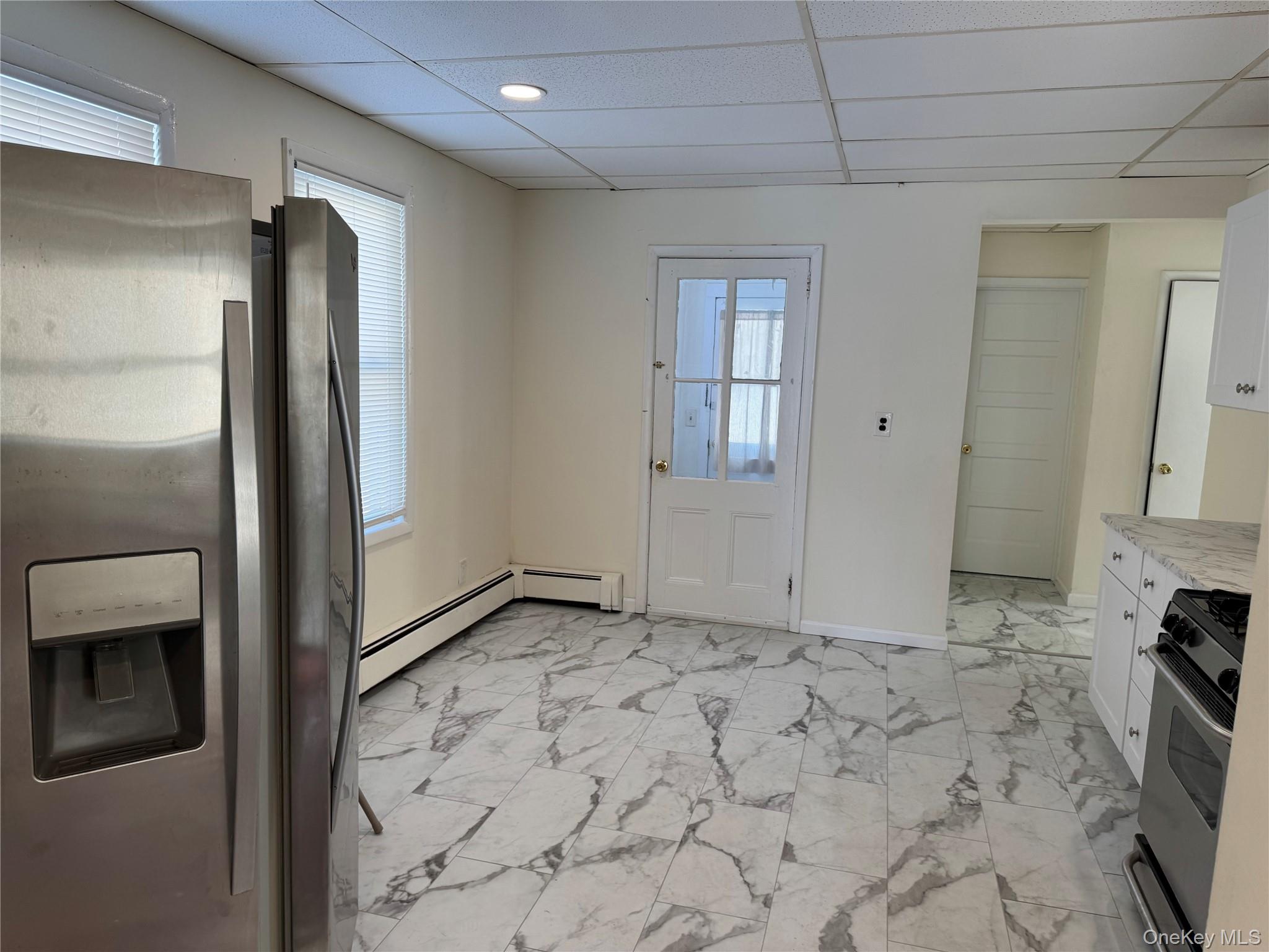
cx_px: 634
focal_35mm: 24
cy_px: 476
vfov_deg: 56.8
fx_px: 880
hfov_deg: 71.6
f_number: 1.78
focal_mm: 6.76
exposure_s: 1/120
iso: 80
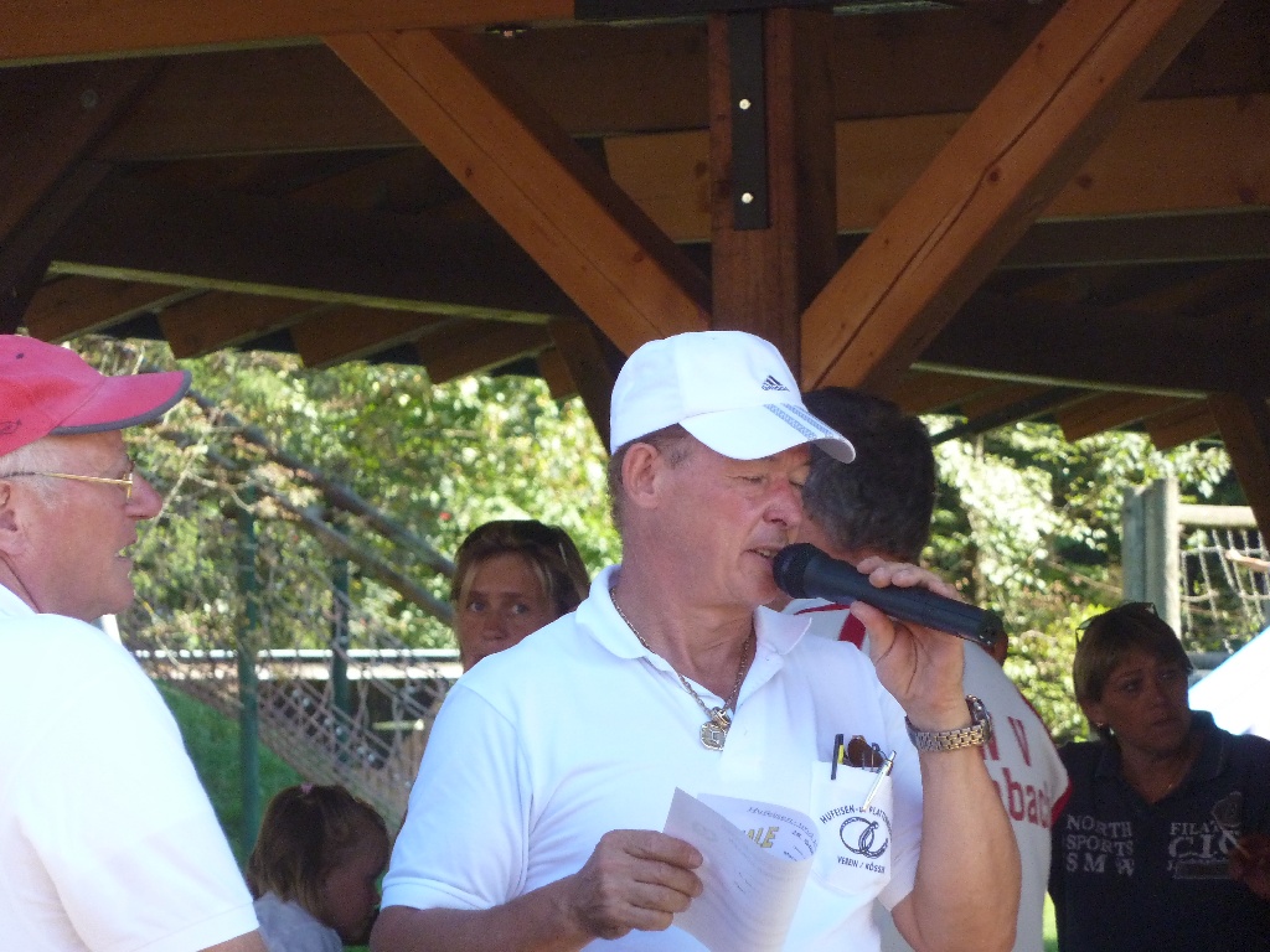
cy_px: 476
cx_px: 635
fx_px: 9539
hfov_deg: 7.6
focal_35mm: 260
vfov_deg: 5.7
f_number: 4.7
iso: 320
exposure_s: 1/200
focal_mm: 42.6
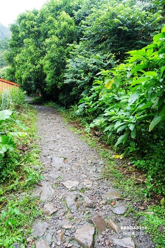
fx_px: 165
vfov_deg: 73.8
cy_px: 124
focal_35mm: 24
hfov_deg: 53.1
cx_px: 82
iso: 125
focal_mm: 8.8
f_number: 2.8
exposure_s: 1/60
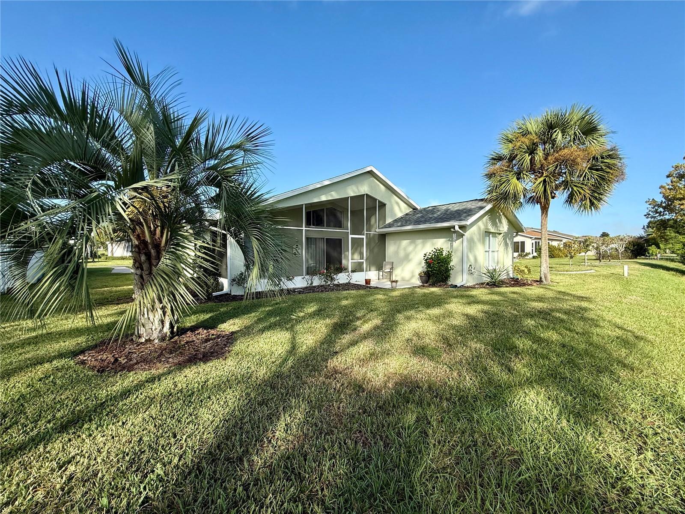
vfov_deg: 85.7
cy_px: 257
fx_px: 277
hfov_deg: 102.1
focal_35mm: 14
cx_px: 342
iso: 50
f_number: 2.2
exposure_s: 1/1189
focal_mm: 2.22
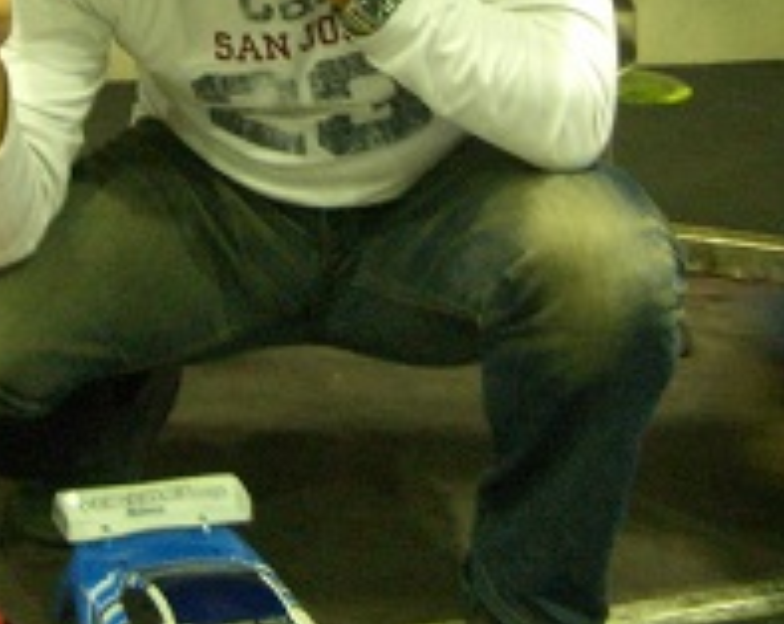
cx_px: 191
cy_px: -72
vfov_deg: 16.7
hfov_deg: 21.3
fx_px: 2062
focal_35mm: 89
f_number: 2.6
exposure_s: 1/15
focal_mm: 5.8
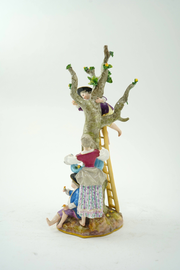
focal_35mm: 30
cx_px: 90
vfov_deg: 61.9
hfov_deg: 43.6
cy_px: 135
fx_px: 225
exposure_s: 1/50
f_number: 6.3
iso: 500
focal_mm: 30
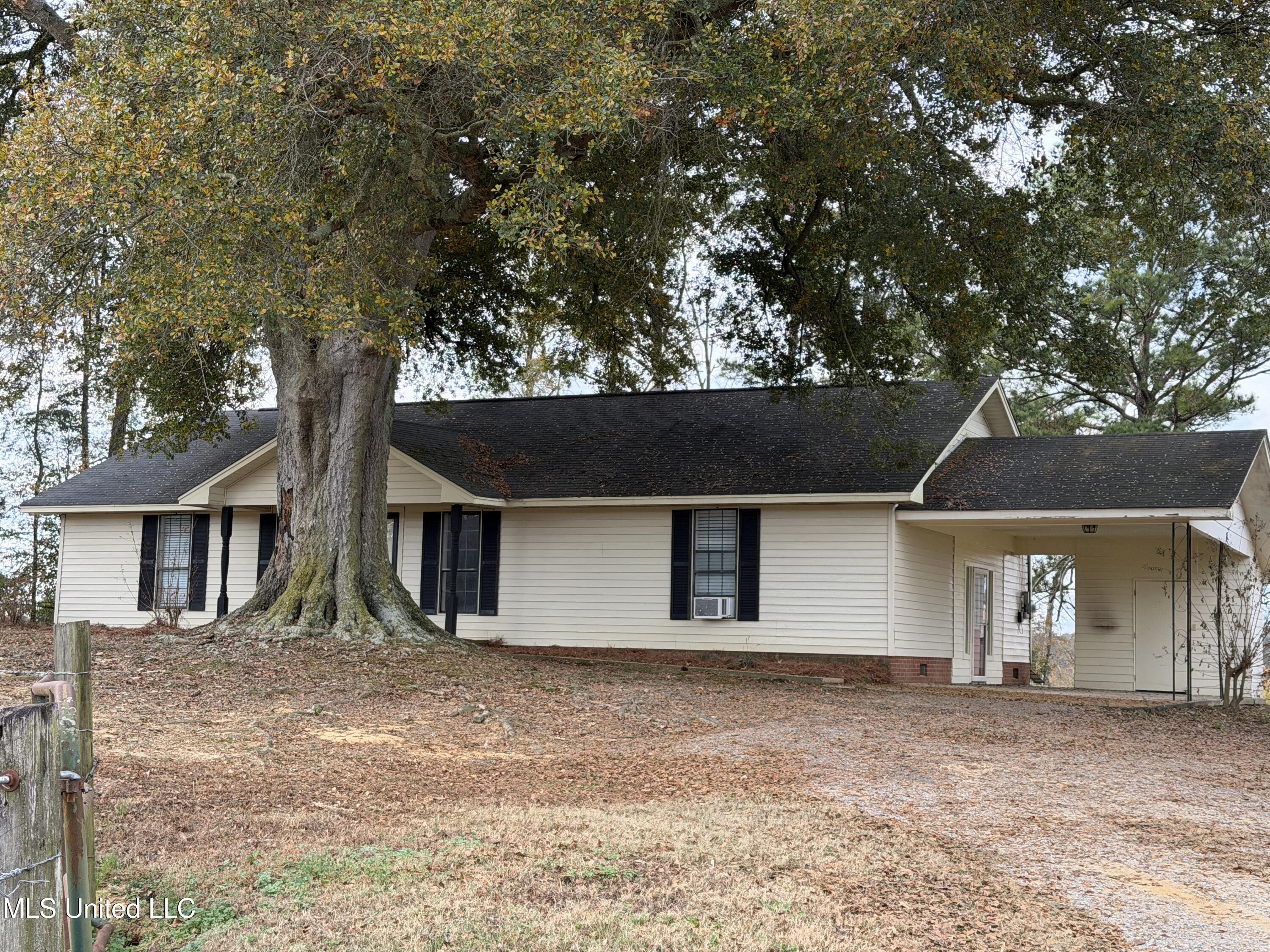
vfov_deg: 30.3
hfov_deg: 39.7
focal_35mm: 48
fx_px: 1761
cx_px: 635
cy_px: 476
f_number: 1.78
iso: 80
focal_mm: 6.76
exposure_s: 1/855
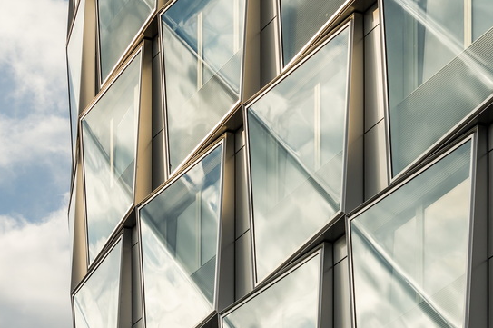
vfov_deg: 7.7
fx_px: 2422
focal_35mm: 177
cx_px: 322
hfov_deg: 11.6
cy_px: 181
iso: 200
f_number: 7.1
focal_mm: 87.5
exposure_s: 1/500
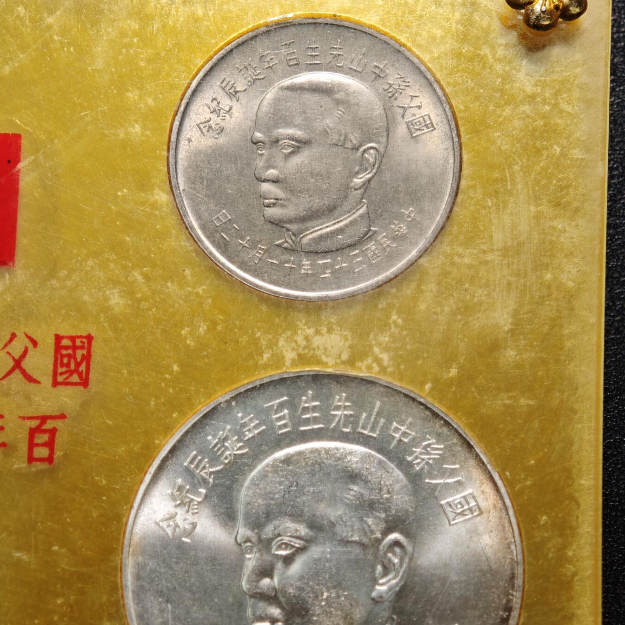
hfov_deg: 24.3
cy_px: 406
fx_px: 1450
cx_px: 312
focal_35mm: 71
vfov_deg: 24.2
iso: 640
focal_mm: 9
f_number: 2
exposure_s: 1/108
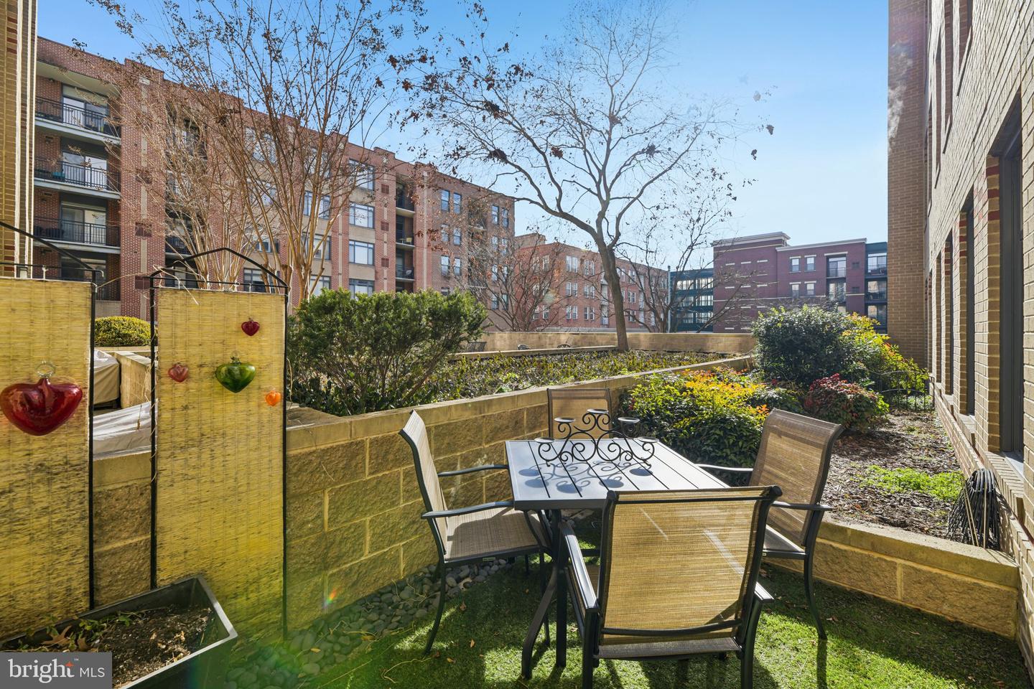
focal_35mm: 14
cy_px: 344
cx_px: 517
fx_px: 402
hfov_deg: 104.3
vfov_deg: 81.2
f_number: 8
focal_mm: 14
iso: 100
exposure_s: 1/160
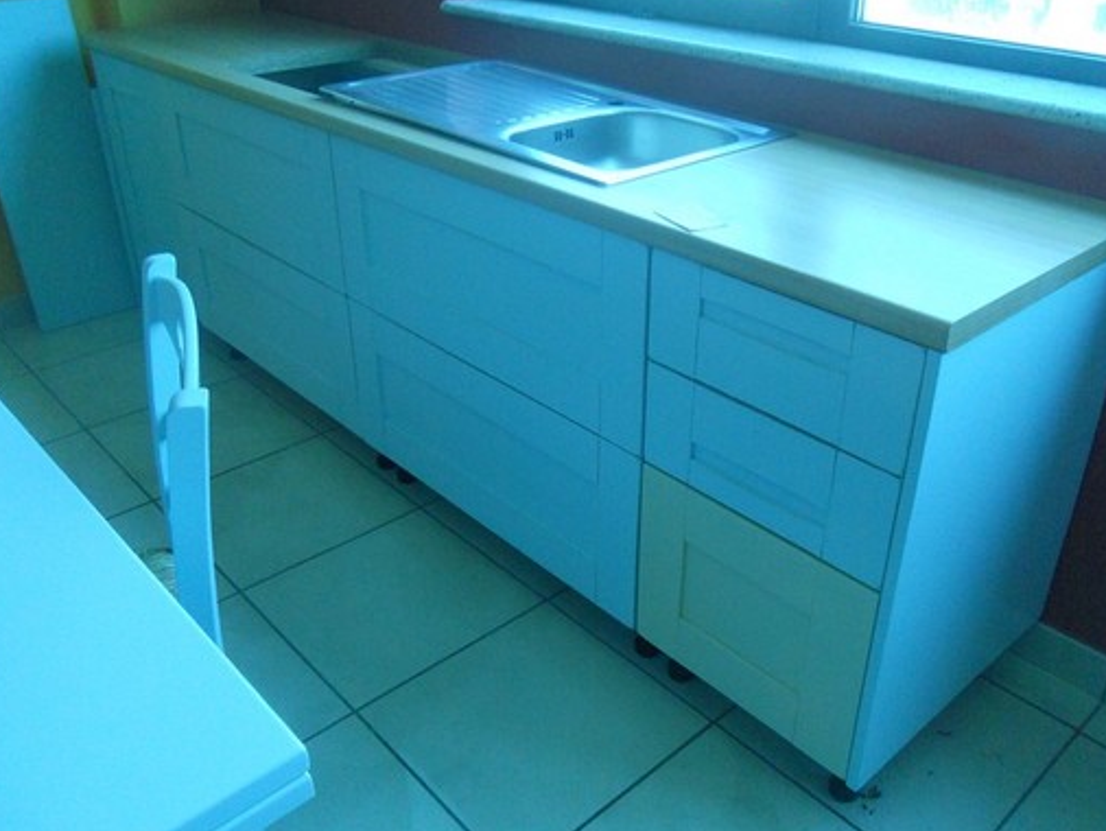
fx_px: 1023
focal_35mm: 32
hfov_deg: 56.7
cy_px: 400
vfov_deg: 44.2
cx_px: 592
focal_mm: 4.9
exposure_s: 1/50
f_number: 3.2
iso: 400
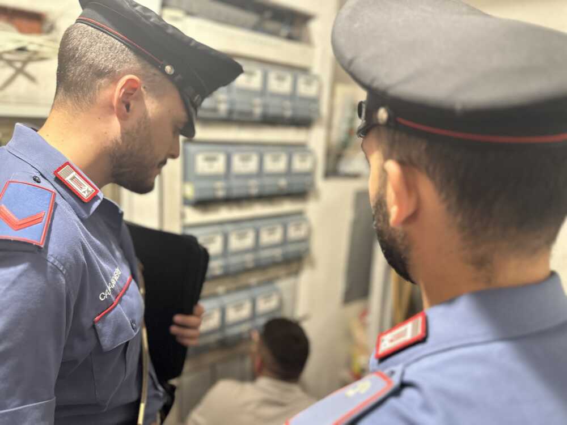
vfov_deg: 56.8
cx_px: 284
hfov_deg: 71.6
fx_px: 393
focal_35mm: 24
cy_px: 212
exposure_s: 1/50
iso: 500
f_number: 1.78
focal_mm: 6.86
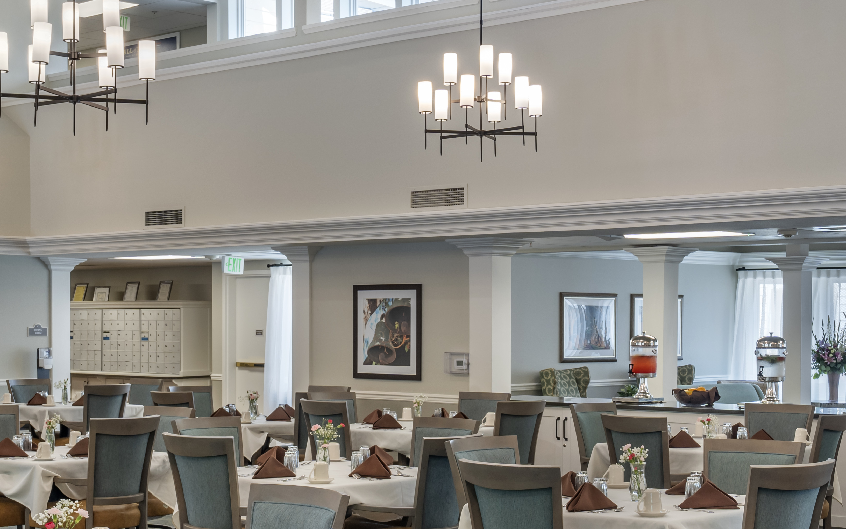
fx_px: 1614
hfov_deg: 29.4
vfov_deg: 18.5
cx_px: 399
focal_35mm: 70
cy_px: 386
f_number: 11
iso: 400
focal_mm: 32
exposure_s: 1/30
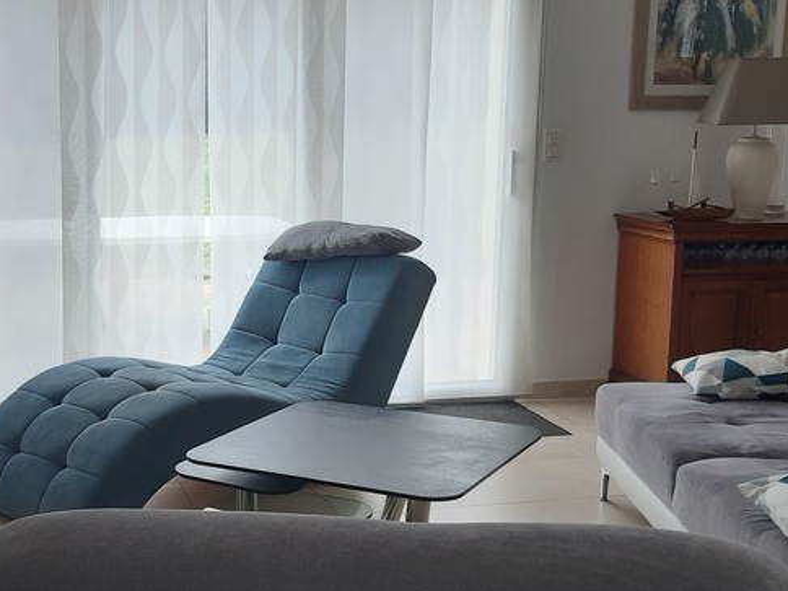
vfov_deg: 26.6
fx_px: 1252
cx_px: 246
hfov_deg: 34.5
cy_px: 311
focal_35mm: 55
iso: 40
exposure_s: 1/116
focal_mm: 3.92
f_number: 1.7
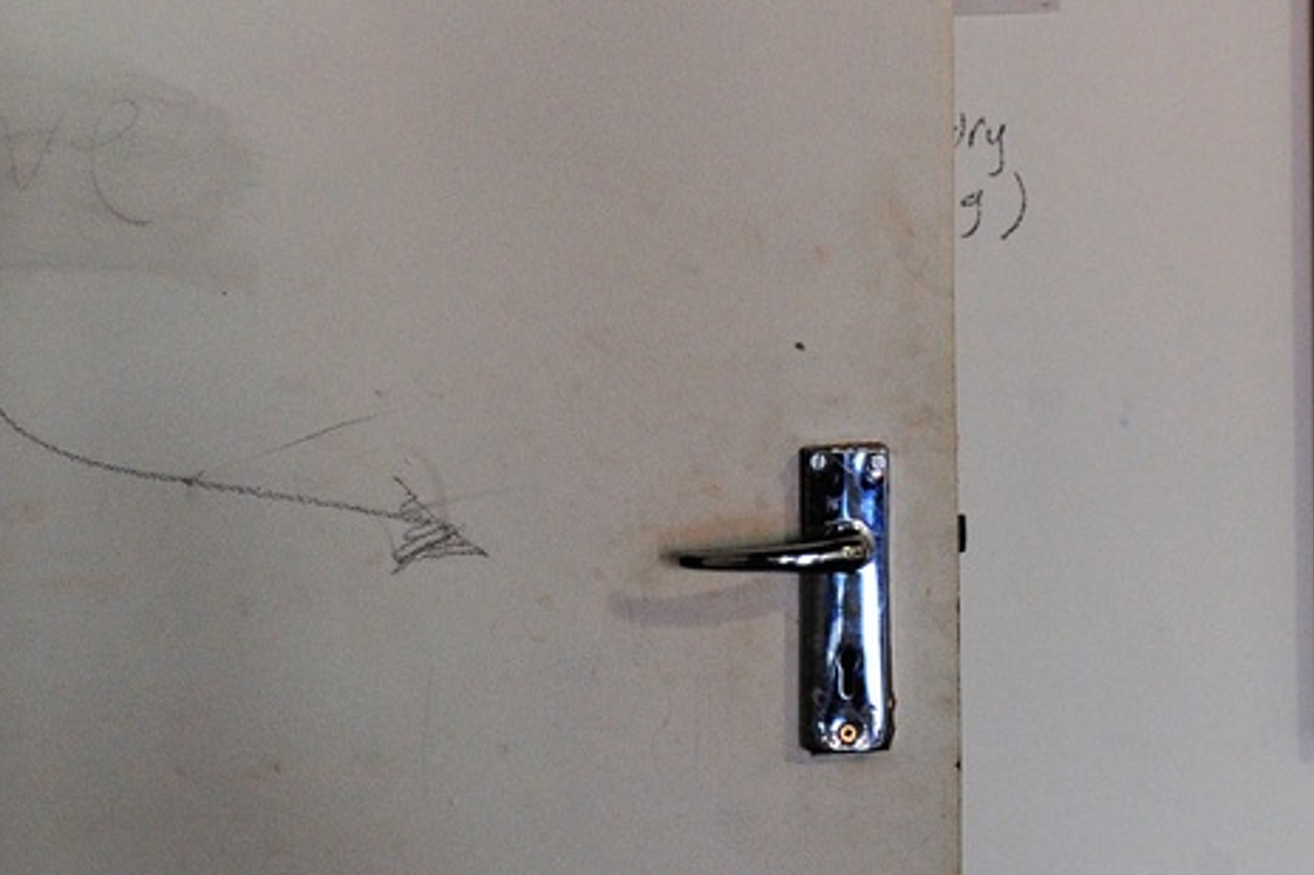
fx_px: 2736
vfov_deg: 17.7
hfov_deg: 26.9
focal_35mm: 75
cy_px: -40
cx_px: 847
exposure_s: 1/125
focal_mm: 29
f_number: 6.3
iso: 1250
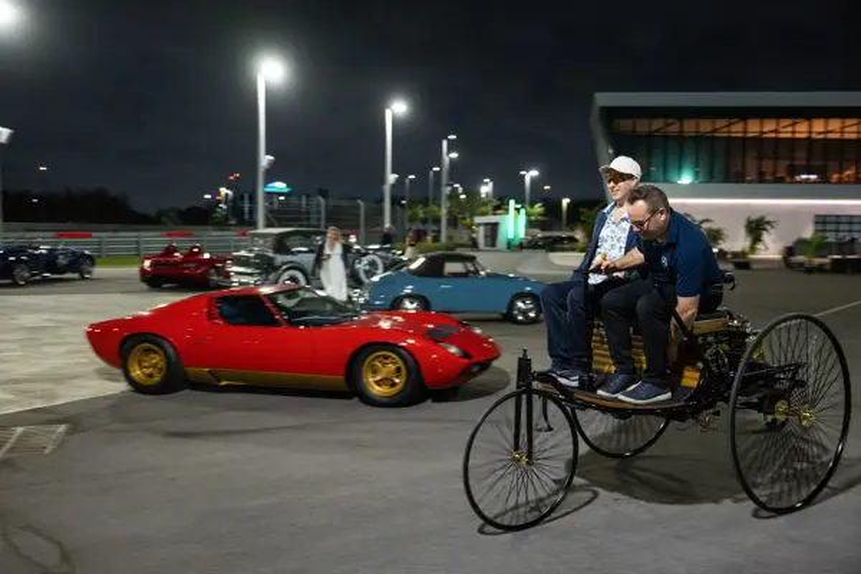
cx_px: 430
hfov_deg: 61.9
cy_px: 287
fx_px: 717
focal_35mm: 30
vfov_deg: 43.6
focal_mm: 30
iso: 3200
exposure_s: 1/125
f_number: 2.8
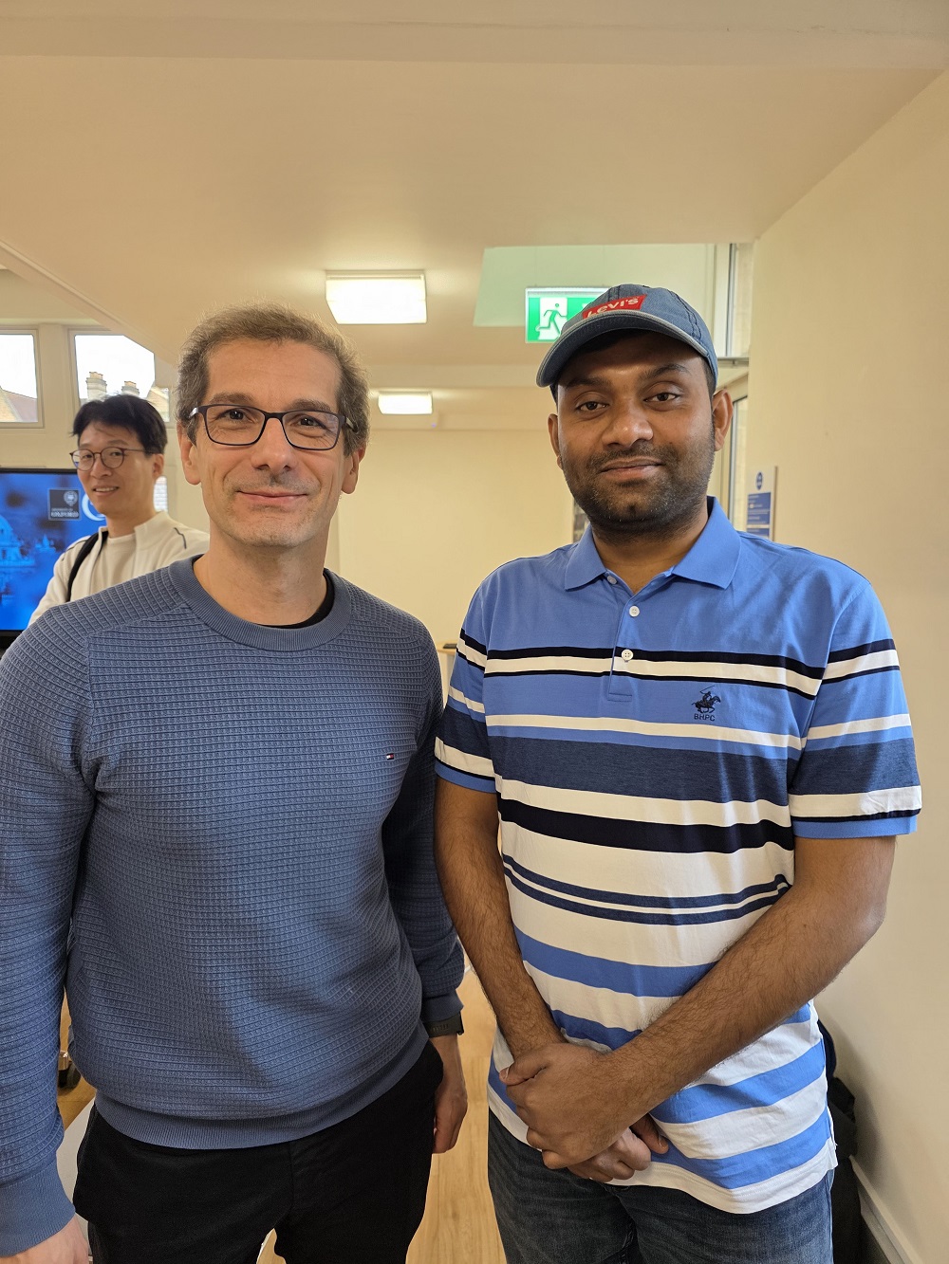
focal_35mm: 23
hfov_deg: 58.9
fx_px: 841
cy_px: 632
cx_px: 474
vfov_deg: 73.9
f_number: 1.7
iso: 125
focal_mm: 6.3
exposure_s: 1/101
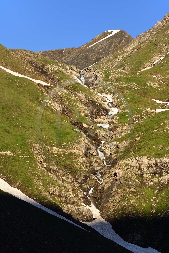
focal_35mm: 160
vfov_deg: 12.8
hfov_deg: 8.6
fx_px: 1128
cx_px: 84
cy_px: 126
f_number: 9
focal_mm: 160
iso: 200
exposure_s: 1/320
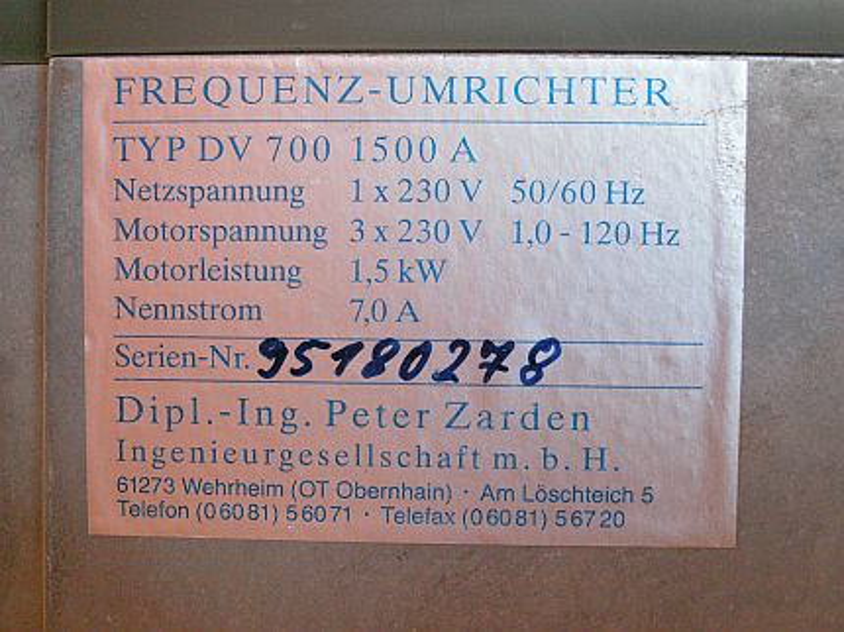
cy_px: 316
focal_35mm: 62
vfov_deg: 23.6
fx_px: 1511
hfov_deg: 31.2
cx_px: 422
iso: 160
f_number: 3.2
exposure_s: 1/40
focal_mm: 10.28
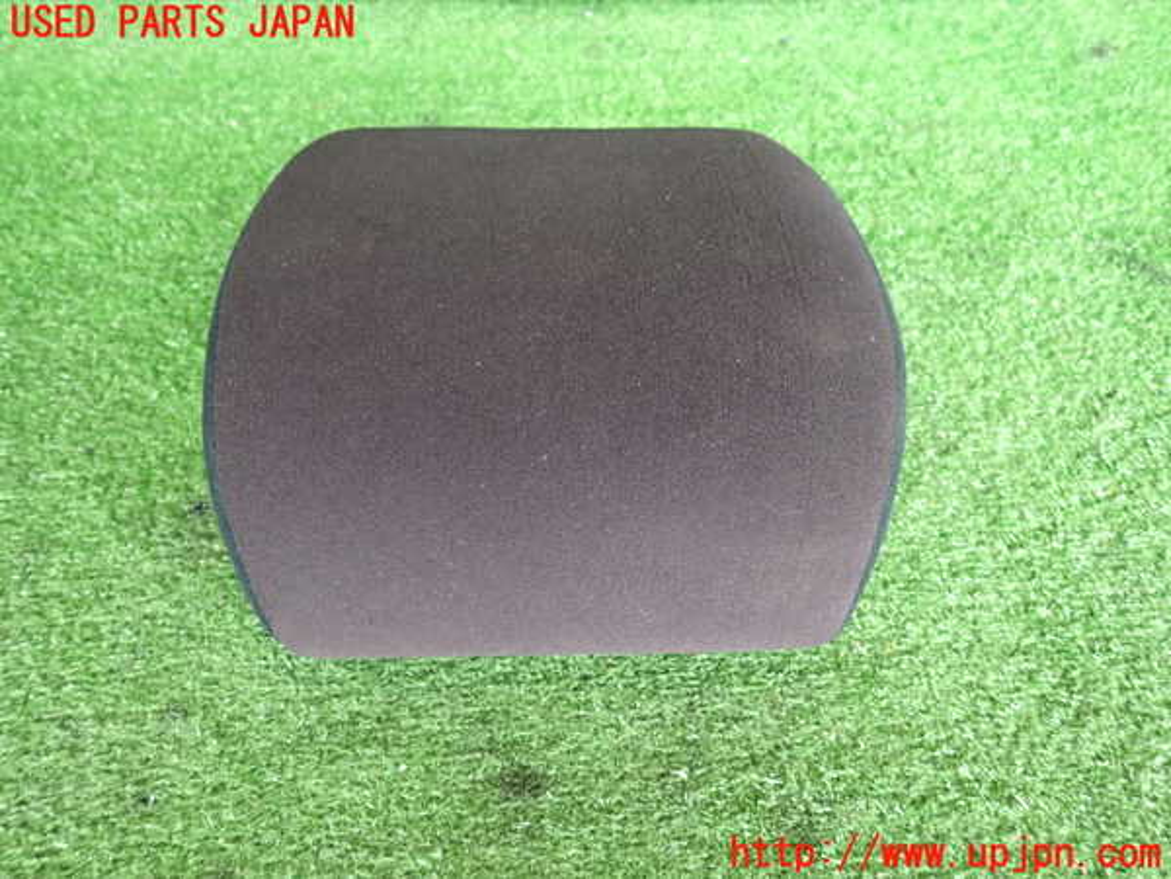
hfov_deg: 69.4
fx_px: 846
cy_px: 440
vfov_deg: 54.9
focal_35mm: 25
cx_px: 586
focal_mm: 4.5
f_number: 2
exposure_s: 1/30
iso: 250
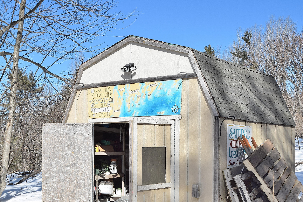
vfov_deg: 25.9
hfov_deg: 38.1
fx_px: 438
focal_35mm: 52
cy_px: 125
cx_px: 174
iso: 200
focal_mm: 24
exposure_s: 1/400
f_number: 10
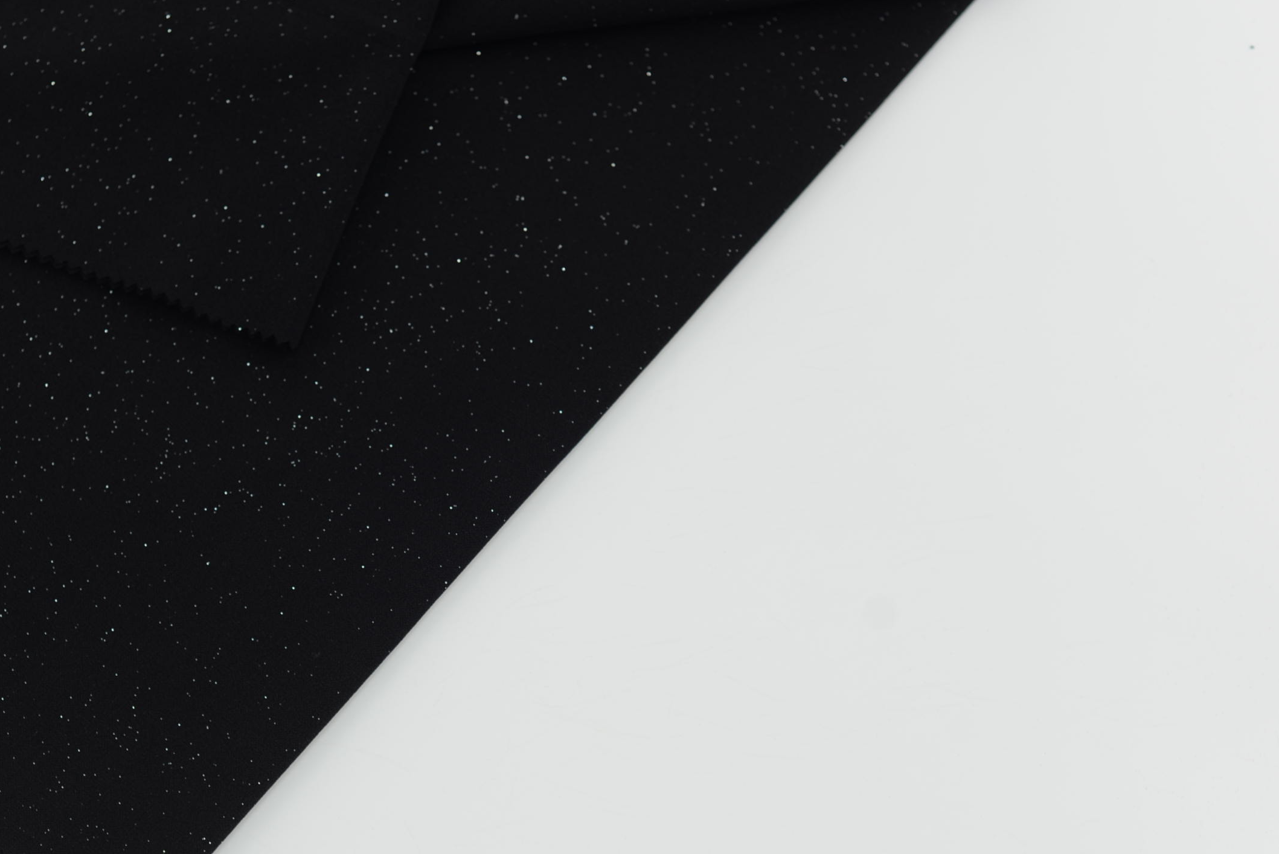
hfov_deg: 28.4
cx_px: 491
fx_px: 2523
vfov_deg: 19.2
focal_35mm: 71
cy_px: 567
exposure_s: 1/125
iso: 100
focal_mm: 50
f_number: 4
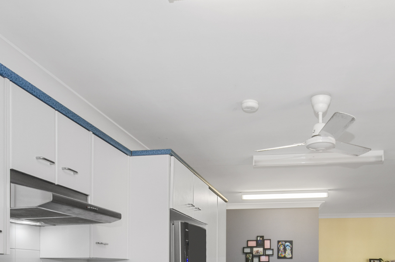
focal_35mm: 33
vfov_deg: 36.6
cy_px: 249
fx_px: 361
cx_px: 239
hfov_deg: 56.8
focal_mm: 10
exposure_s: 1/25
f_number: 8
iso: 400
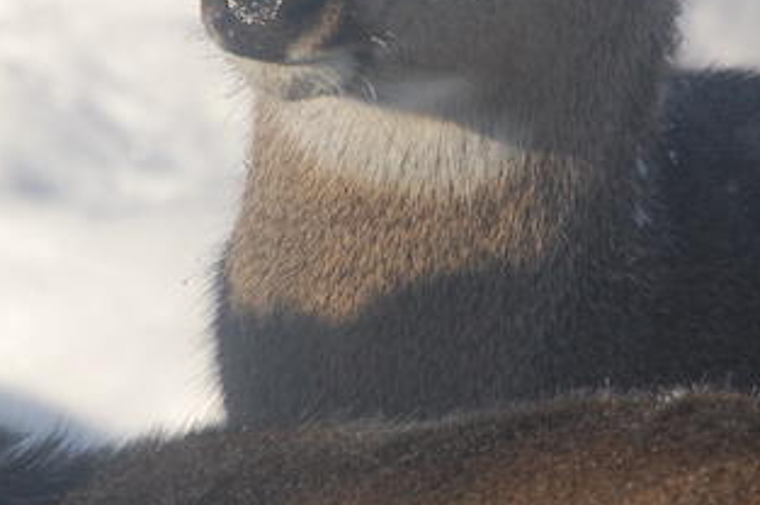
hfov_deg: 2.8
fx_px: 15353
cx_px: 291
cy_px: 191
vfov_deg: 1.9
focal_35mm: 728
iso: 400
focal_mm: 200
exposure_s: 1/1250
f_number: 5.6
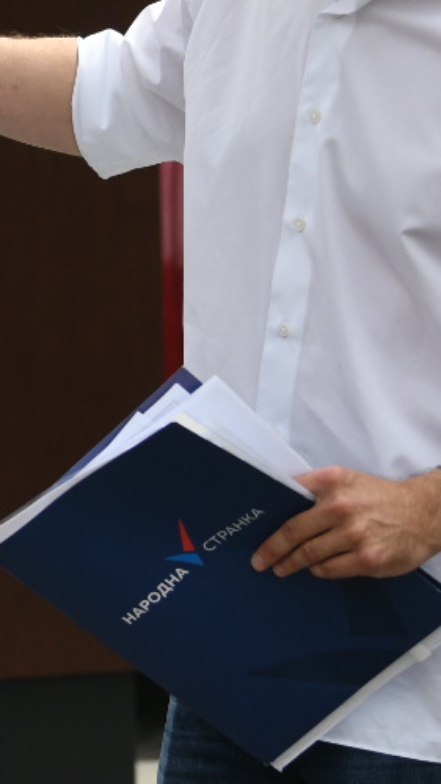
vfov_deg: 9.0
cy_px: 31
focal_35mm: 238
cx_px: -450
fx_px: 4943
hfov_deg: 5.0
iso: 1000
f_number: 4
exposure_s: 1/8000
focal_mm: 70
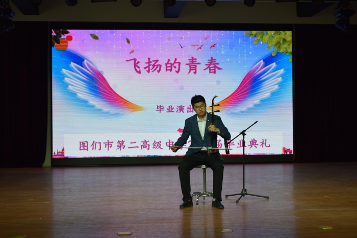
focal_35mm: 57
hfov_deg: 35.1
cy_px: 119
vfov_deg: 23.8
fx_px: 565
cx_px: 178
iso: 400
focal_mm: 38
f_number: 5.6
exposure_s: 1/125
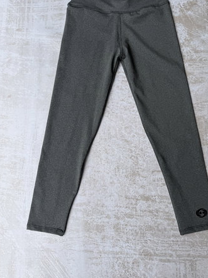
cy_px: 120
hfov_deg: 48.1
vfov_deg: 61.4
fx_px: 232
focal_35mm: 29
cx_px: 120
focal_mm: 6.76
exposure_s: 1/1156
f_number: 1.78
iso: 80
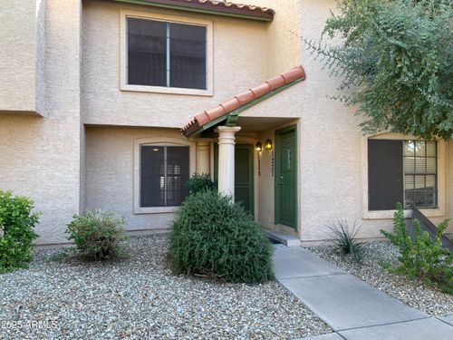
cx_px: 226
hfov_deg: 69.4
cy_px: 170
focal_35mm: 25
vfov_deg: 54.9
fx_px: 327
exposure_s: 1/213
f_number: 1.6
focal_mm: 5.1
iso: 32
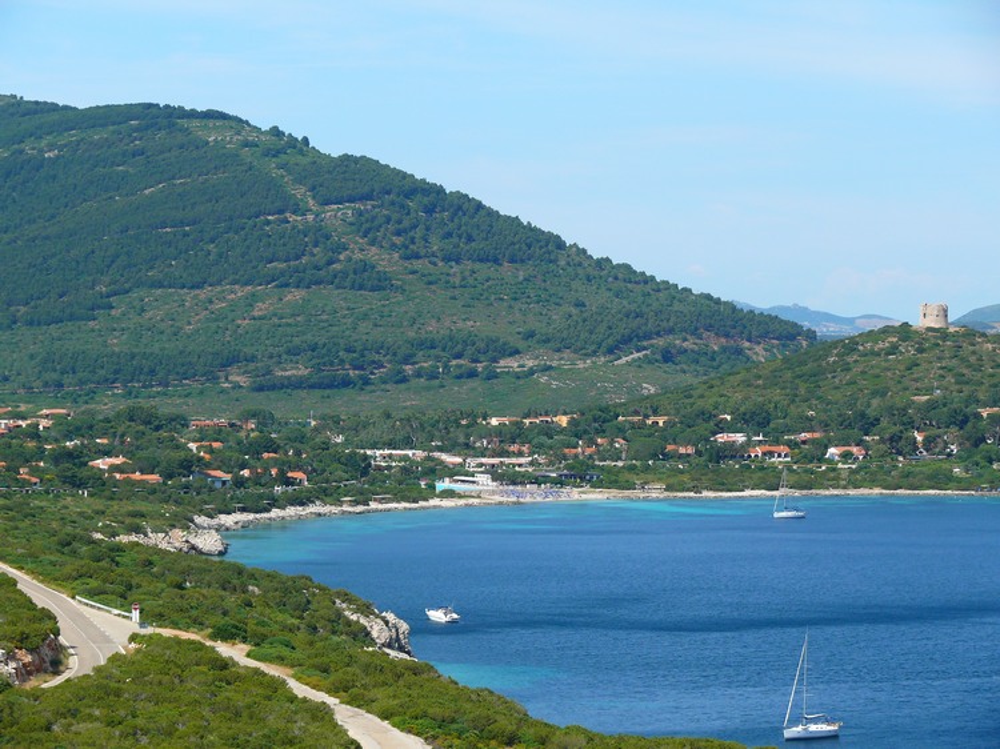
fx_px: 3552
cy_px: 374
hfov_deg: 16.0
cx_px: 500
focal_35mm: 123
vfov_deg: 12.0
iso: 100
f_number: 4.5
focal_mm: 26
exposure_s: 1/250
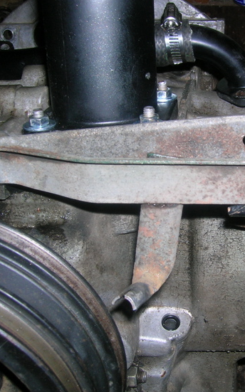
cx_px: 208
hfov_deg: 25.7
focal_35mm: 49
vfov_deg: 41.1
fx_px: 524
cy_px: 193
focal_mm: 5.7
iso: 50
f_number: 4.9
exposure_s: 1/60.1
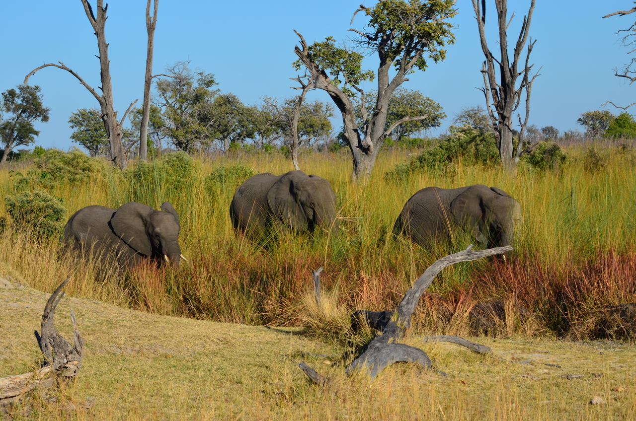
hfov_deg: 13.4
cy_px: 210
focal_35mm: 153
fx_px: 2698
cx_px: 318
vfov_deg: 8.9
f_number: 11
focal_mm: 102
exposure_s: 1/160
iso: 100
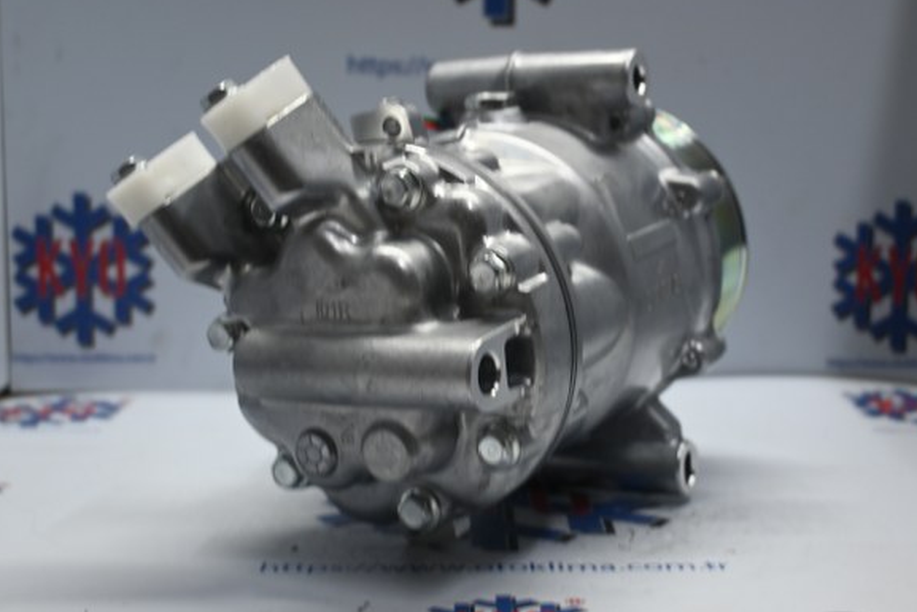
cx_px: 472
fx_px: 1350
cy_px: 299
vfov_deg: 25.5
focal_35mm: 53
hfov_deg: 37.5
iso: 500
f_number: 5
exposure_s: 1/50
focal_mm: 34
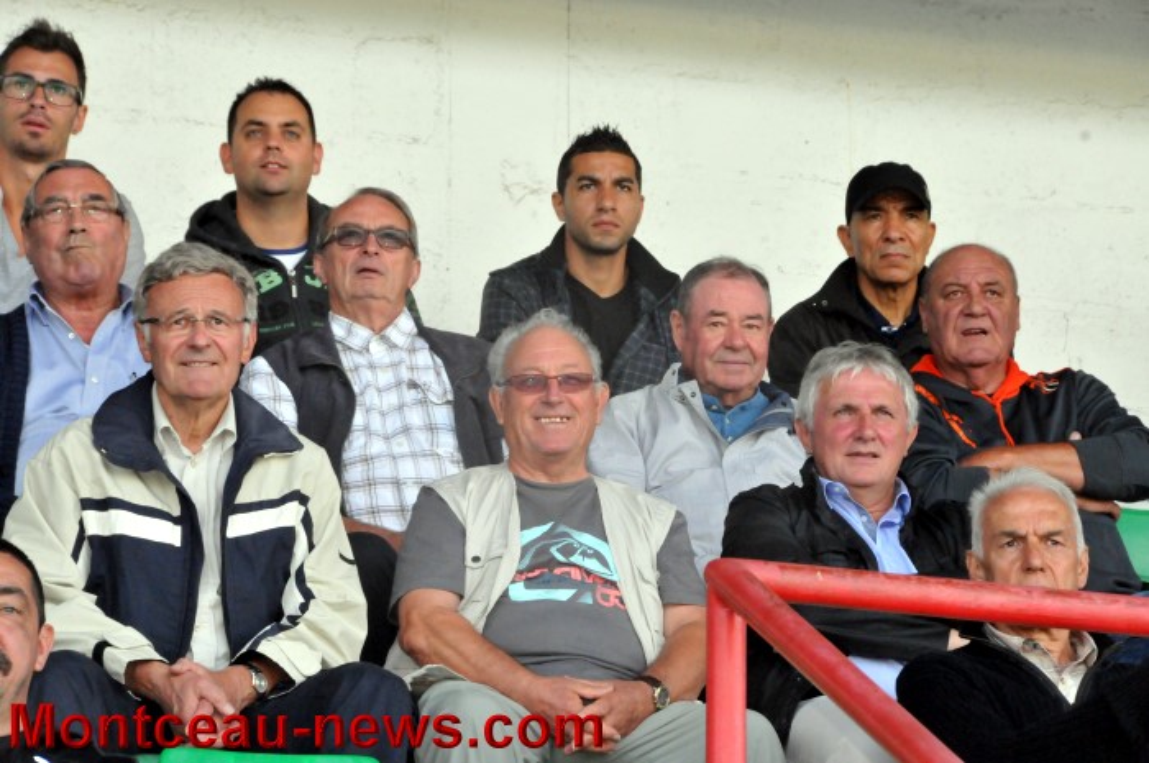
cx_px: 574
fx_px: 6216
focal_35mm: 195
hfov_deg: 10.6
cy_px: 382
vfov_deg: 7.0
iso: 3200
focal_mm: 130
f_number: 16
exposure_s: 1/250
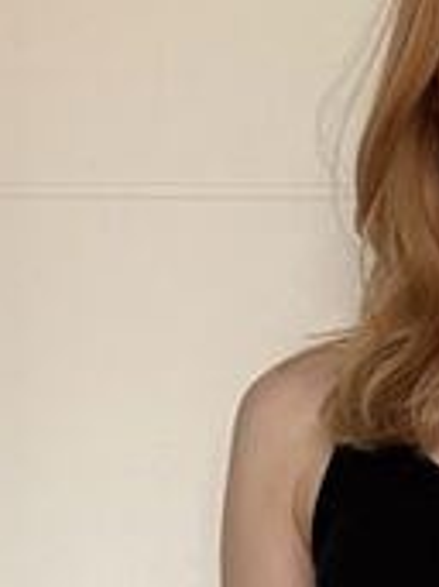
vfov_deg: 13.0
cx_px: 573
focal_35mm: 127
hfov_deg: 11.4
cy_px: 1263
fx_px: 2150
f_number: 1.78
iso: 200
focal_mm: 6.76
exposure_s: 1/72
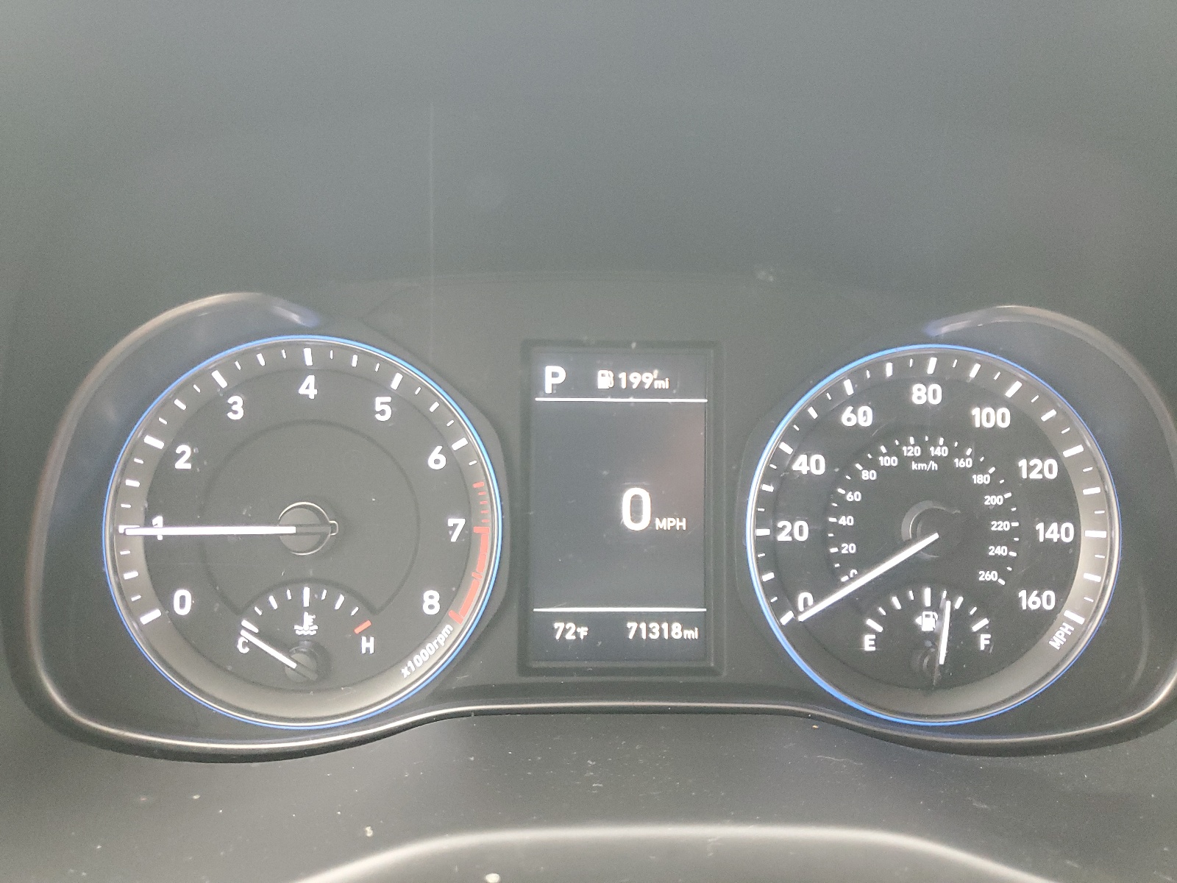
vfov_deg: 53.1
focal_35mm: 26
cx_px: 588
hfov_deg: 67.3
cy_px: 442
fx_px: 884
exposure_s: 1/60.2
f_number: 1.5
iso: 413
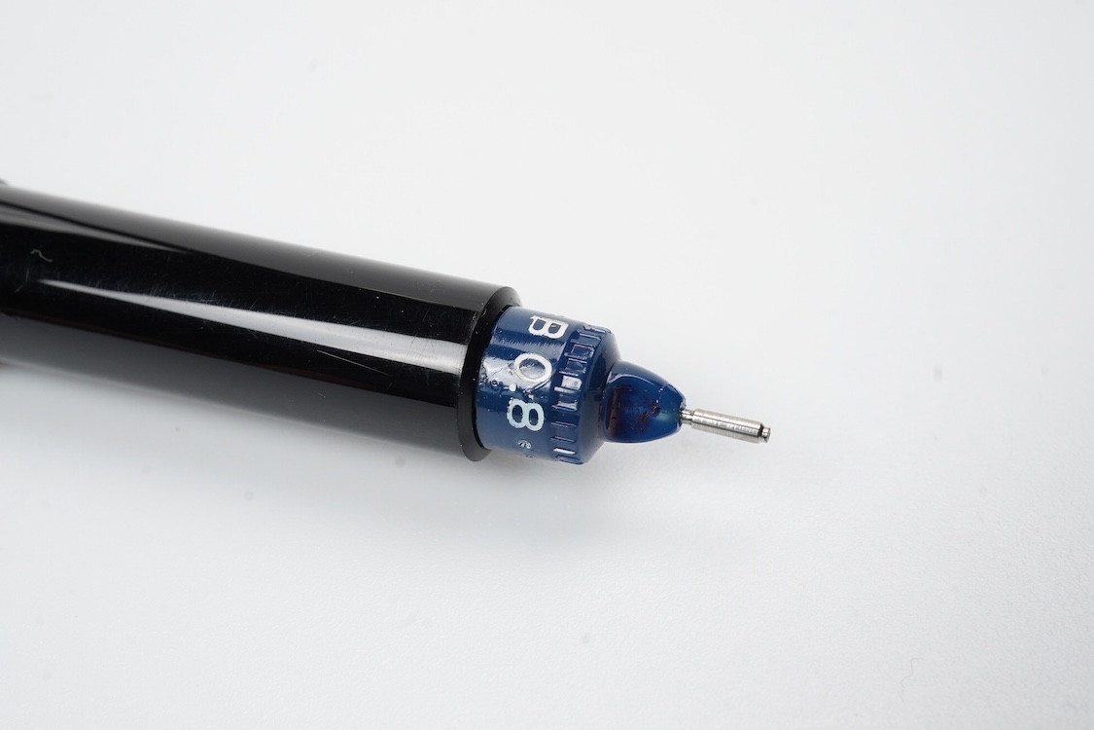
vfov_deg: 29.9
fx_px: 1367
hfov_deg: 43.6
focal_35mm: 45
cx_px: 547
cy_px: 365
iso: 640
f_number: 22
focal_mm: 30
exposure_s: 1/100
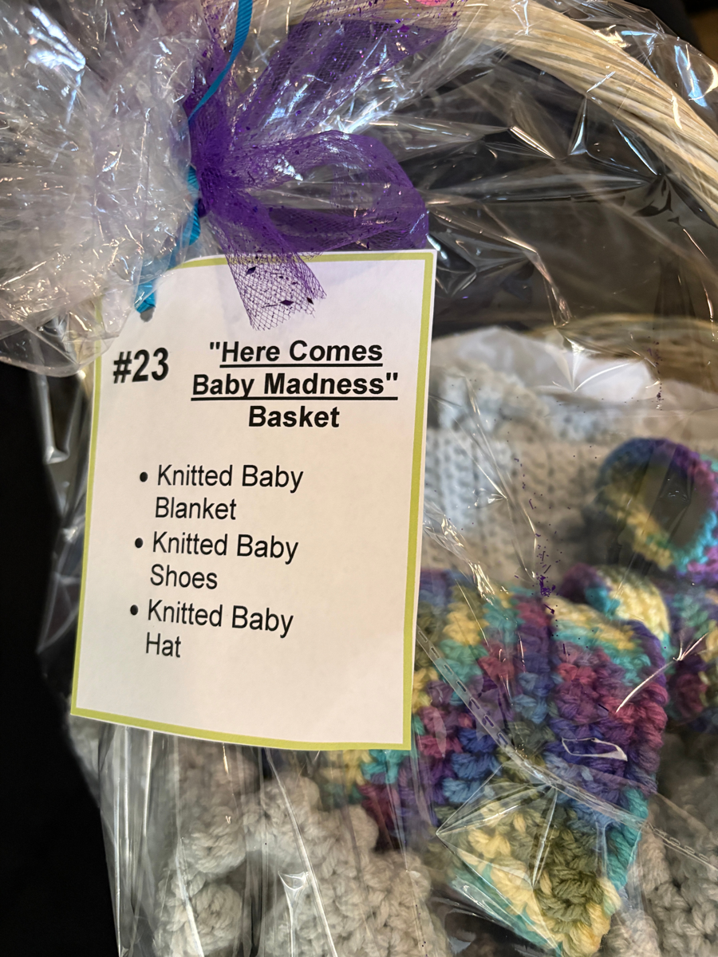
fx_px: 719
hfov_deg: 53.1
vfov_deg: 67.3
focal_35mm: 26
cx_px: 359
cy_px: 478
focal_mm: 5.96
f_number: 1.6
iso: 500
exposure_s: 1/40
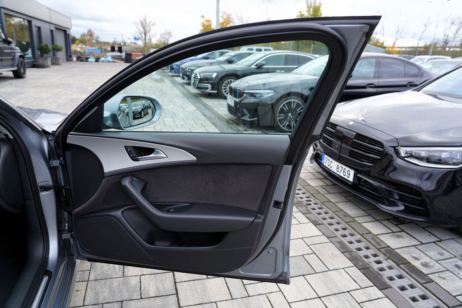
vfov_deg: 53.1
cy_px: 154
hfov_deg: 73.7
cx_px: 231
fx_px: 308
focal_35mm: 24
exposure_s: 1/60
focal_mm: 24
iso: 100
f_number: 4
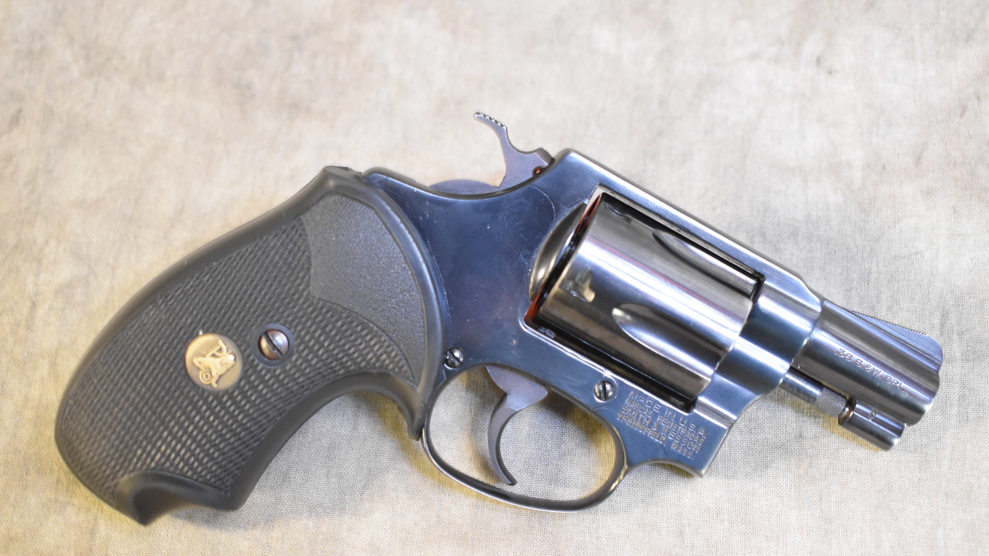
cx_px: 488
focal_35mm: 51
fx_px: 1337
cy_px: 329
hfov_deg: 40.6
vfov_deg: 23.5
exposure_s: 1/15
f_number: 4.5
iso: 3200
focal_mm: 32
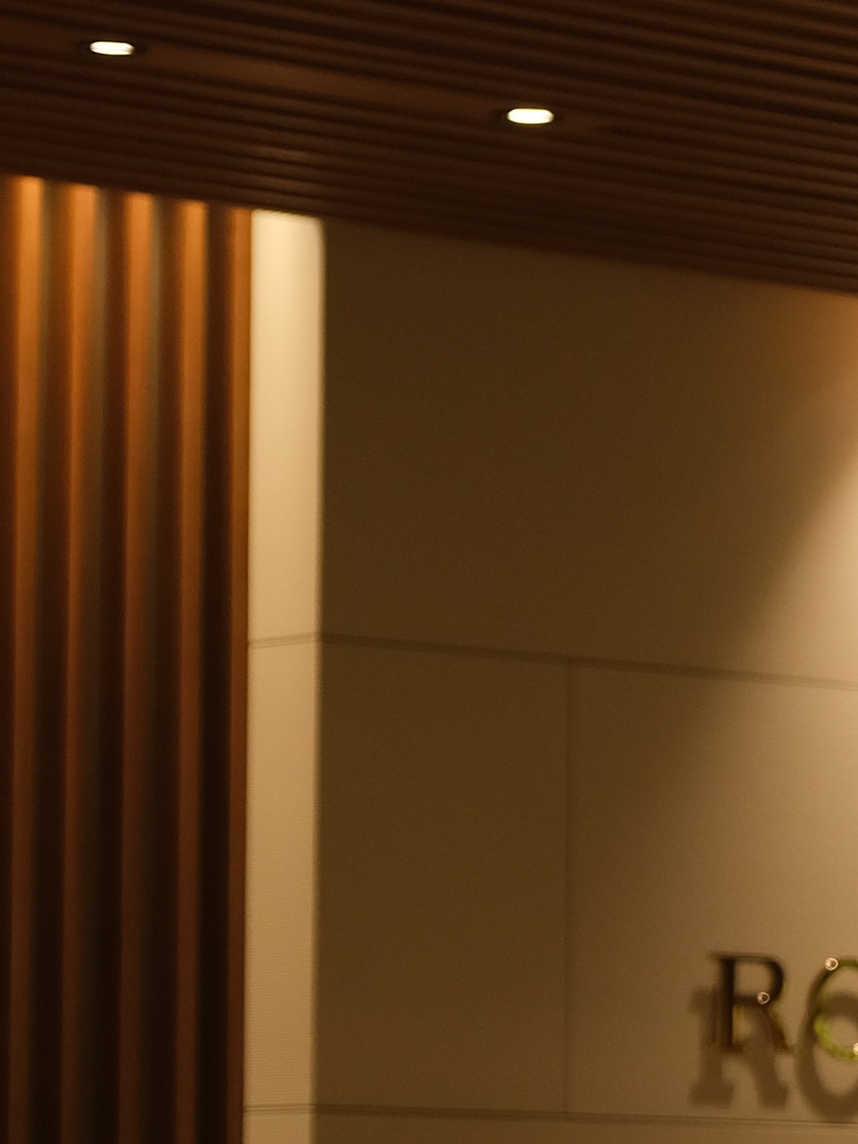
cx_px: 1779
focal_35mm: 204
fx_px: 6743
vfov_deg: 9.7
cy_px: 915
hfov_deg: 7.0
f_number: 3.6
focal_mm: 39
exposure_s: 1/56
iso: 400
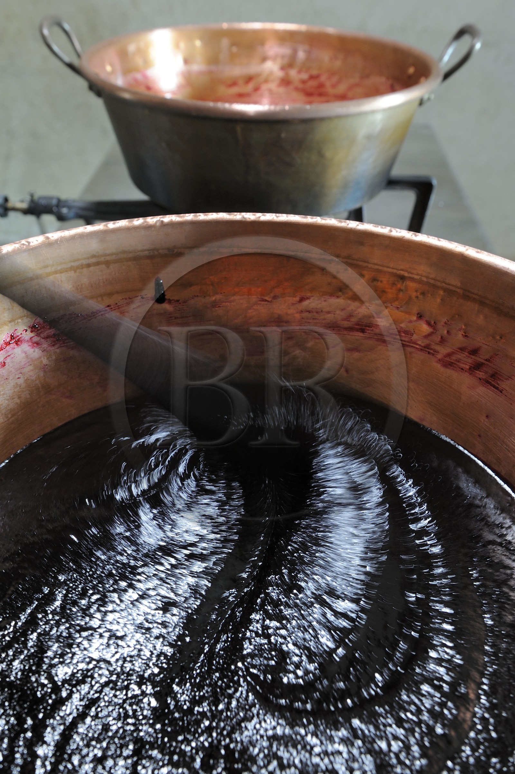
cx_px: 258
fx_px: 752
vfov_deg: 54.5
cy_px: 387
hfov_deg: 37.8
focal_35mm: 35
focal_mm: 35
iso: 800
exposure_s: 1/2.5
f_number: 7.1
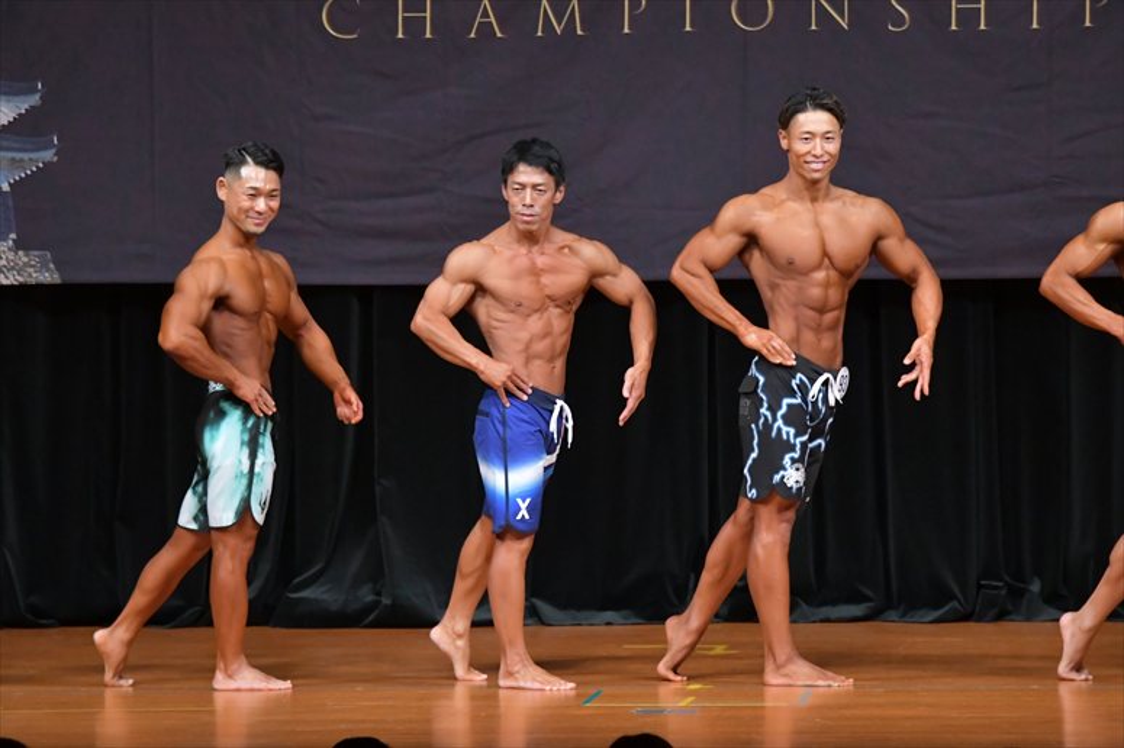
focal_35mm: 255
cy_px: 374
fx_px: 7958
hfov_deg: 8.1
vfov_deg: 5.4
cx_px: 562
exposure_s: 1/400
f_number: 5.6
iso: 5000
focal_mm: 170
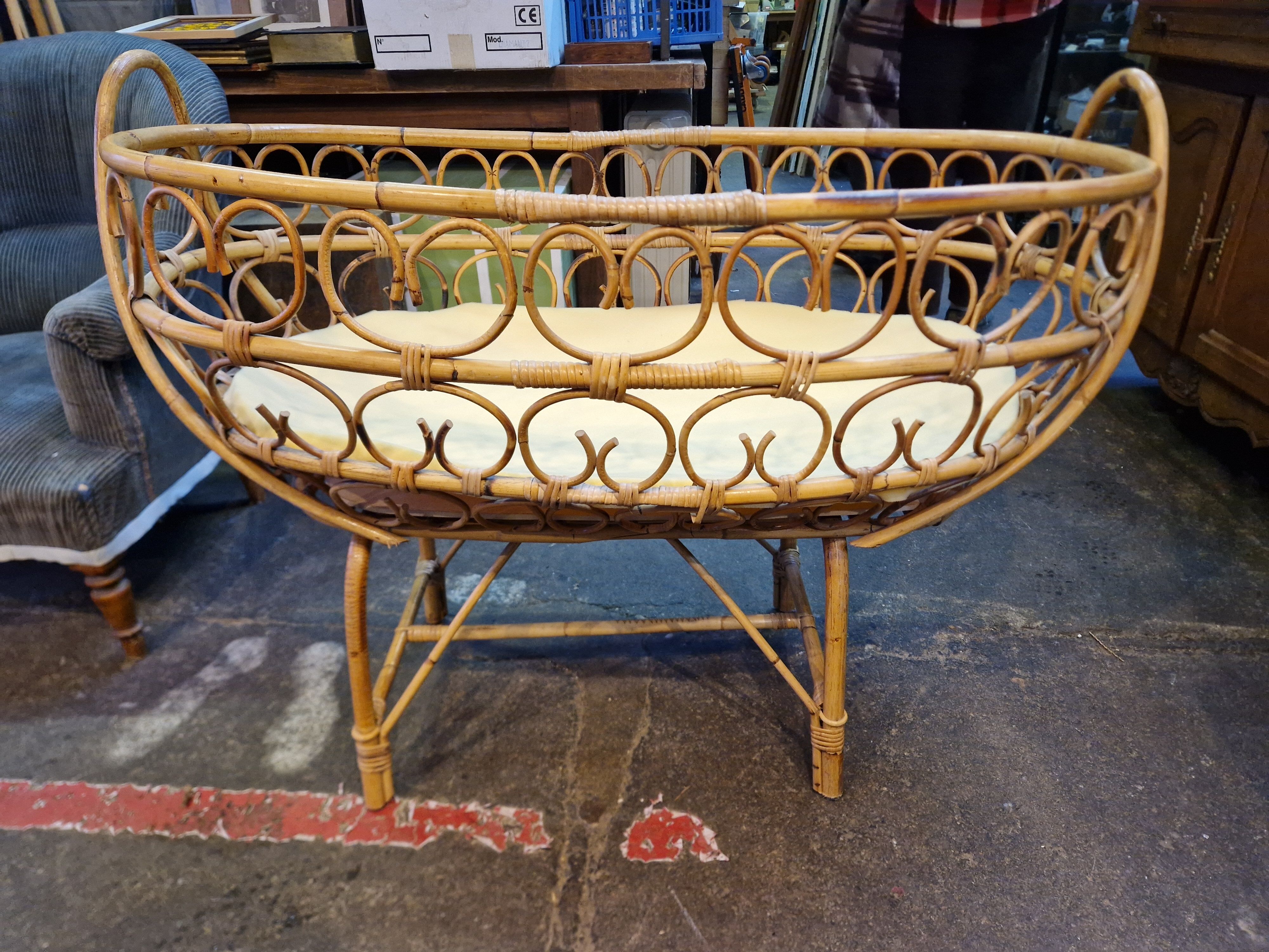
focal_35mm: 23
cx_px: 634
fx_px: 843
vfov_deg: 58.9
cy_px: 476
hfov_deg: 73.9
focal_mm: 5.4
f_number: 1.8
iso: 64
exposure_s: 1/100
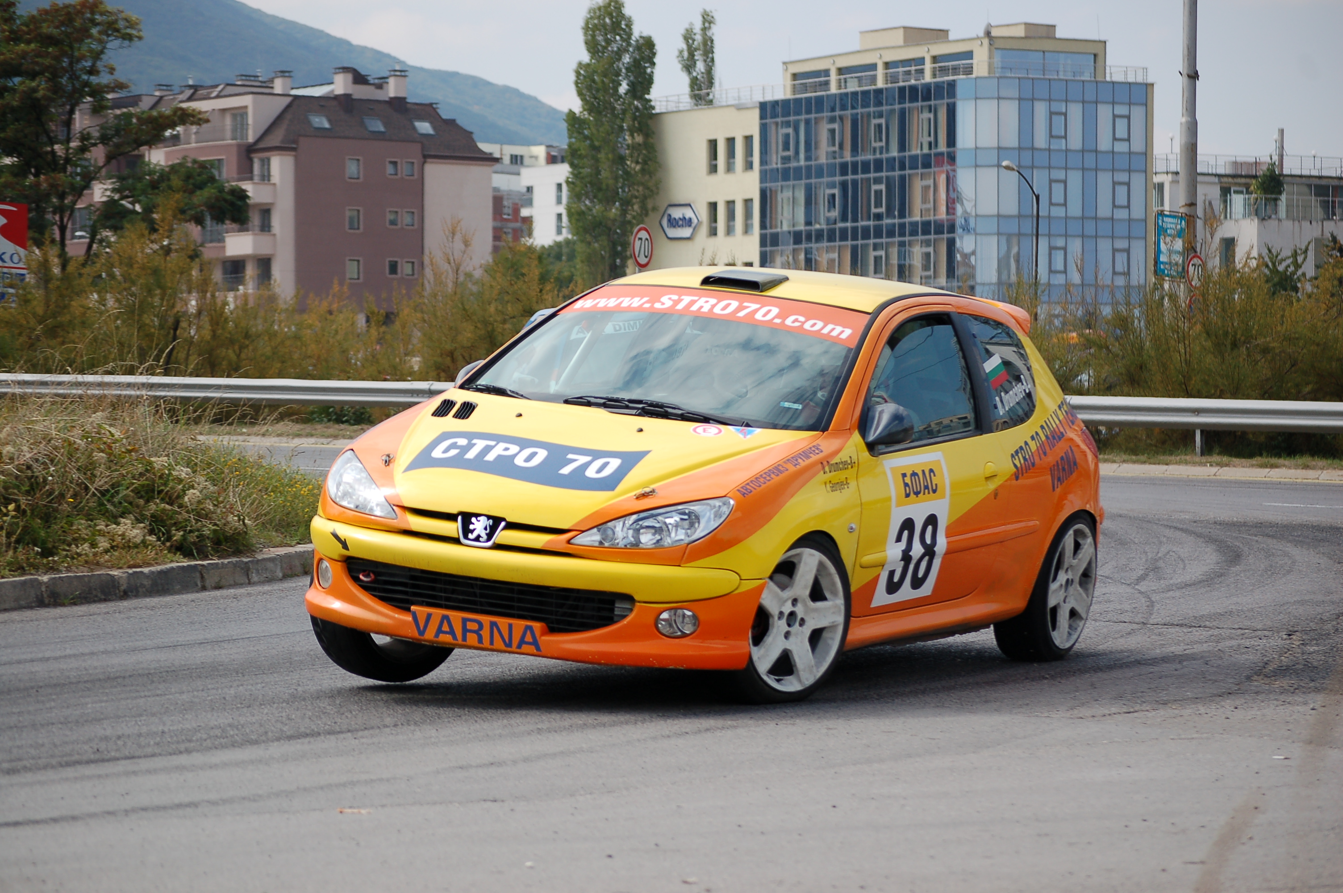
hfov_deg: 14.9
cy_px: 446
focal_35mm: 138
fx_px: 5144
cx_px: 672
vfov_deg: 9.9
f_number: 4.5
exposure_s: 1/1000
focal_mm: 92
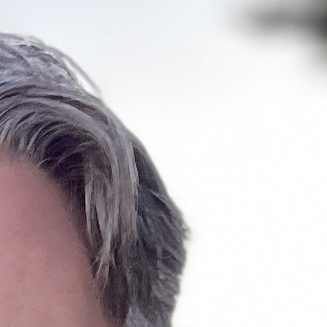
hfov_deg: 7.4
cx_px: -697
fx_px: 2212
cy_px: 1064
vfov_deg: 7.3
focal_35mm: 207
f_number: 1.6
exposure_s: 1/121
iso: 80
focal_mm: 5.1
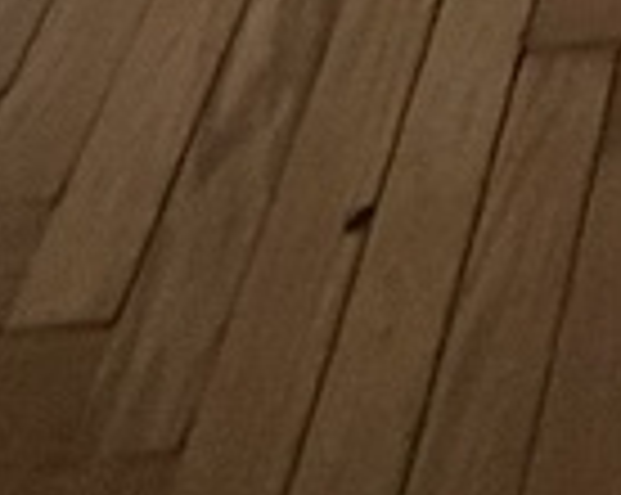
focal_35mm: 107
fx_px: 1964
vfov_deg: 7.0
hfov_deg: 14.1
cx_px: 1350
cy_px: -1786
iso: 500
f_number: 2.2
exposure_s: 1/60
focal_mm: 2.22
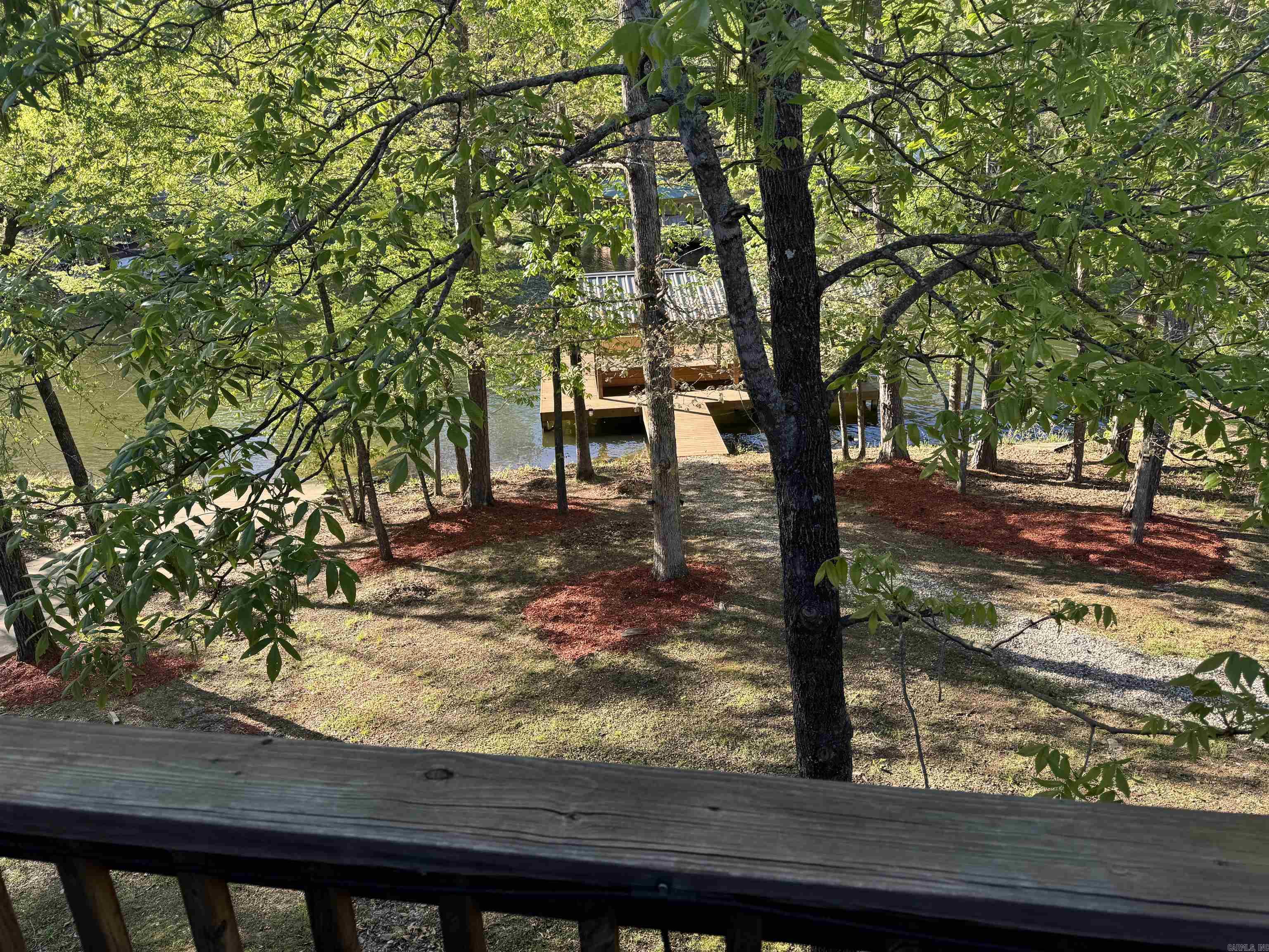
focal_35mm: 24
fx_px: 880
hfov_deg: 71.6
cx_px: 634
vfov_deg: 56.8
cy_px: 476
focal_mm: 6.76
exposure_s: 1/448
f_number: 1.78
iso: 80
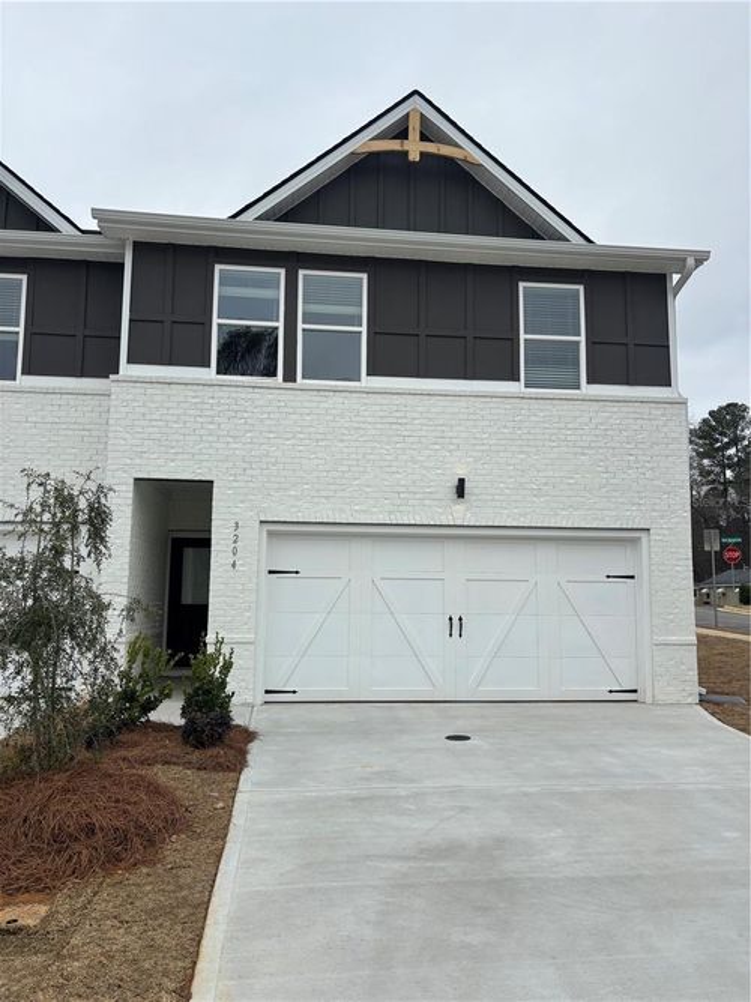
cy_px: 501
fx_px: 752
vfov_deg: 67.3
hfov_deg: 53.0
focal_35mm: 26
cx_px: 376
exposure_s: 1/4425
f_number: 1.6
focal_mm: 5.96
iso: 50
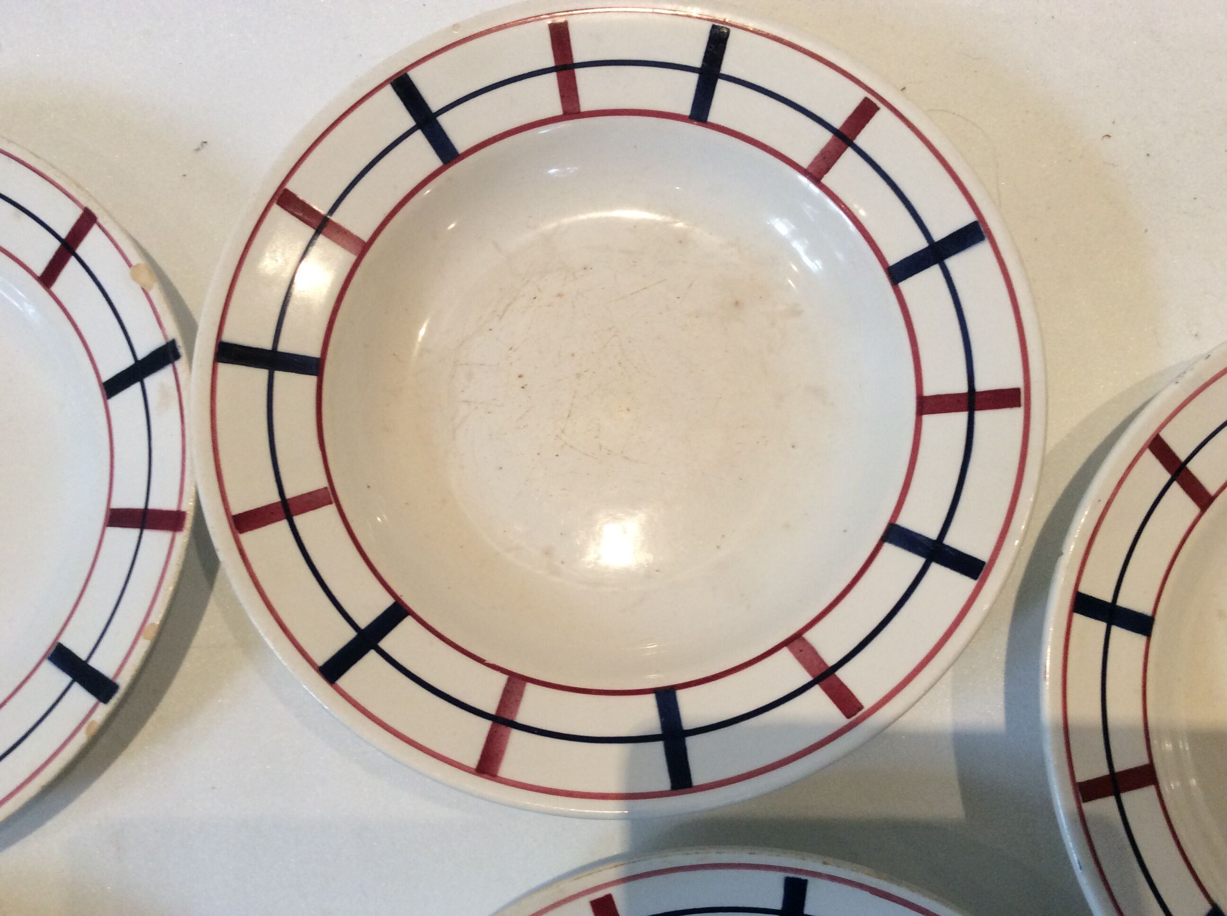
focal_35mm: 32
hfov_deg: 56.9
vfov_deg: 44.1
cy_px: 458
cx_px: 614
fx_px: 1133
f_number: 2.4
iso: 100
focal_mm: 3.3
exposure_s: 1/25
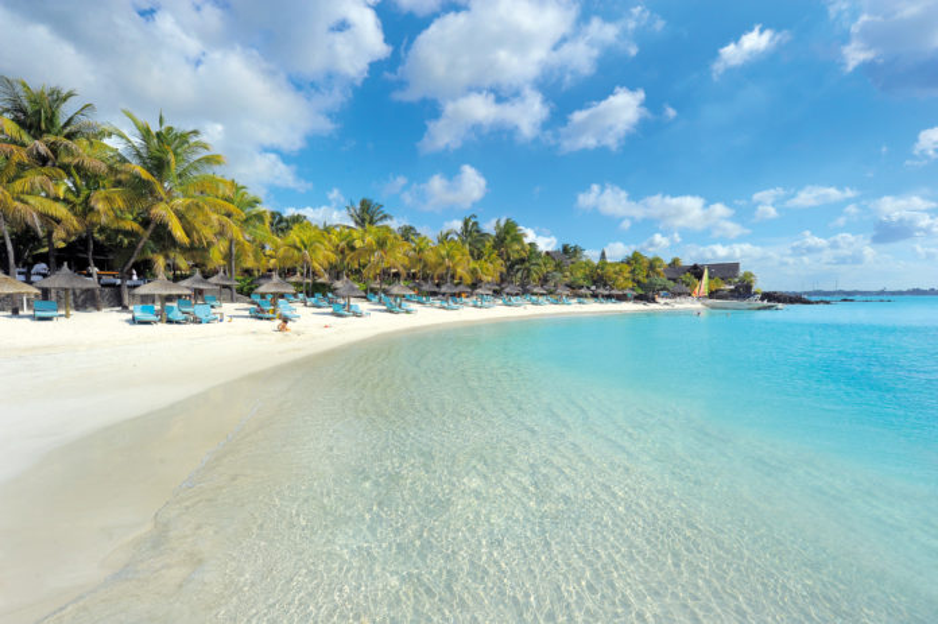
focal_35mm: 14
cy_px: 312
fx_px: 365
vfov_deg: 81.1
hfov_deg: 104.3
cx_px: 469
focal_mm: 14
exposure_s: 1/800
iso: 320
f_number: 11
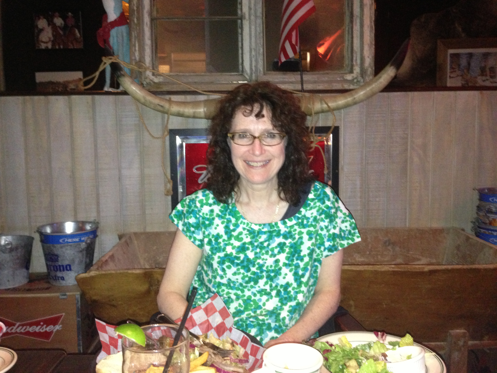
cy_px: 186
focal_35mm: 33
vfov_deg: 42.9
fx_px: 474
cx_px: 248
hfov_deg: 55.4
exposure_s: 1/16
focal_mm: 4.13
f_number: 2.4
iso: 500
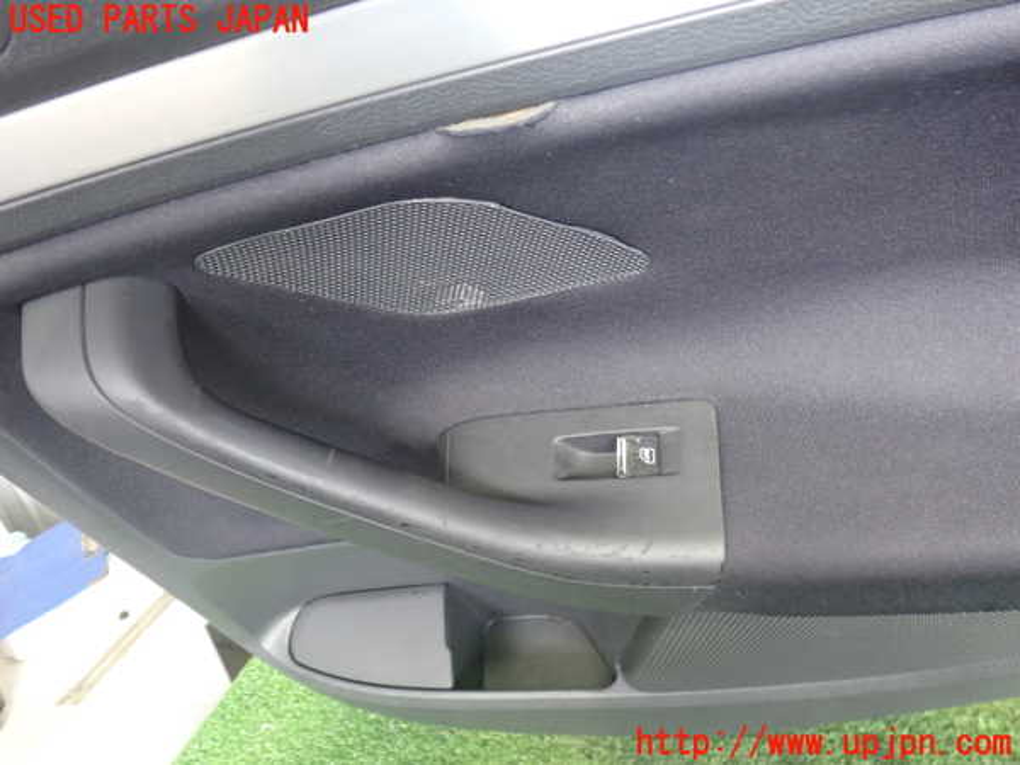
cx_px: 510
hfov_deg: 60.0
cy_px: 382
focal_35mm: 30
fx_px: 884
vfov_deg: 46.8
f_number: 2.3
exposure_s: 1/30
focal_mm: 5.4
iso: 640
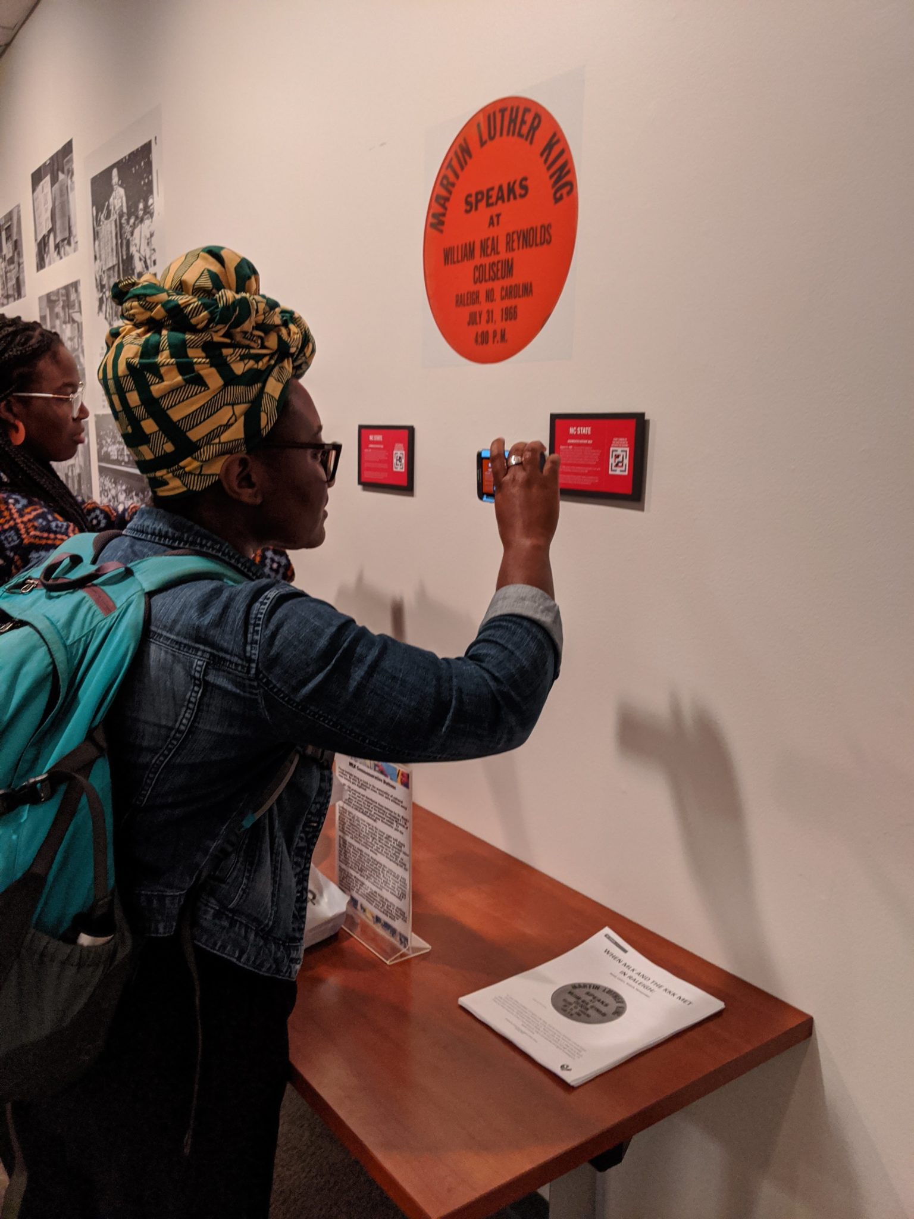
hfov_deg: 51.4
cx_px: 457
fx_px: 951
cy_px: 610
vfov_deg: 65.3
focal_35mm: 27
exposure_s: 1/59.9
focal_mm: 4.44
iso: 530
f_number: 1.8
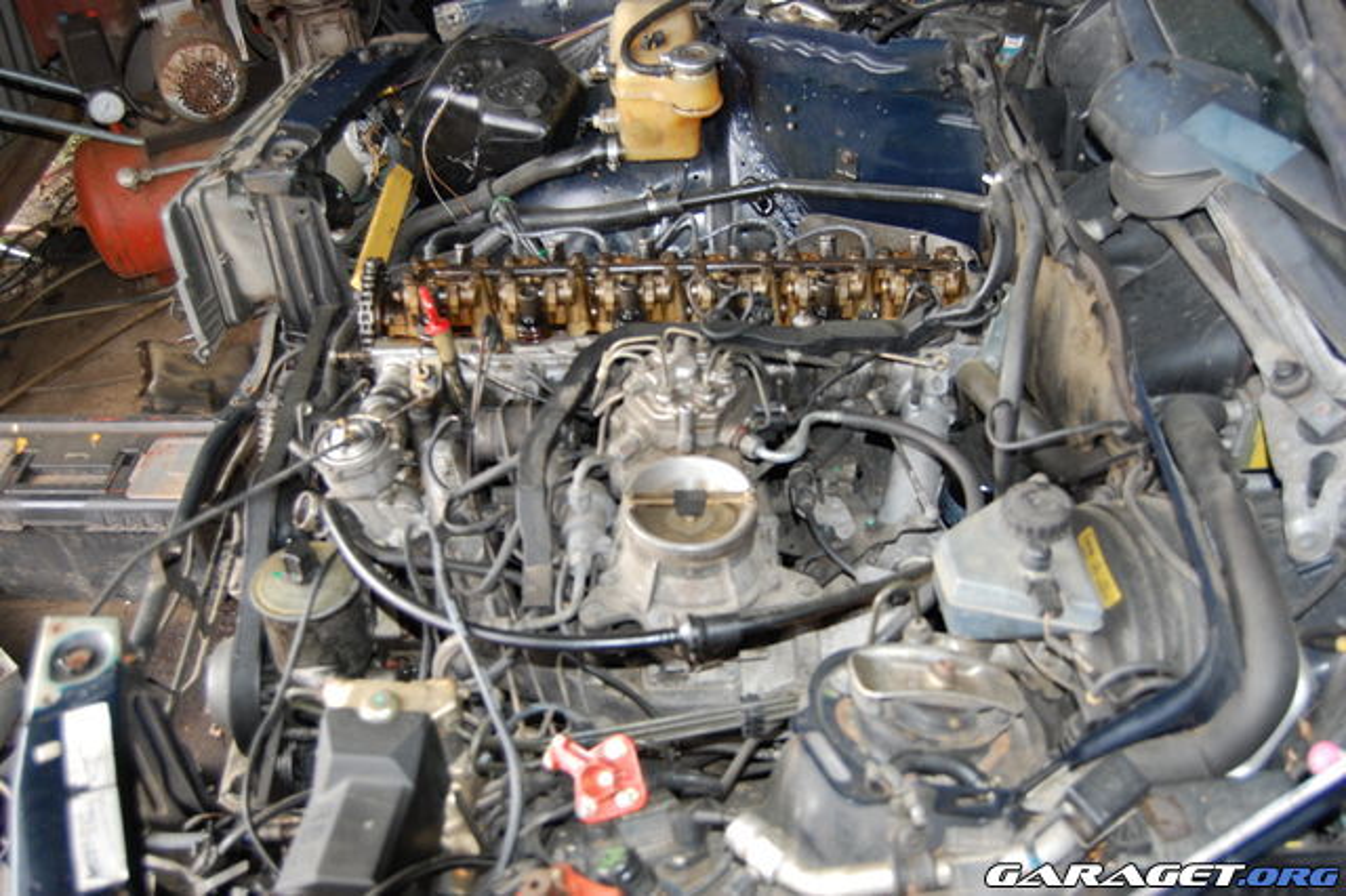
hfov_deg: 53.2
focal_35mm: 36
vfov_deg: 36.8
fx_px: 1345
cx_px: 673
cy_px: 448
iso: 400
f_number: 4
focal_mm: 24
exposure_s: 1/60
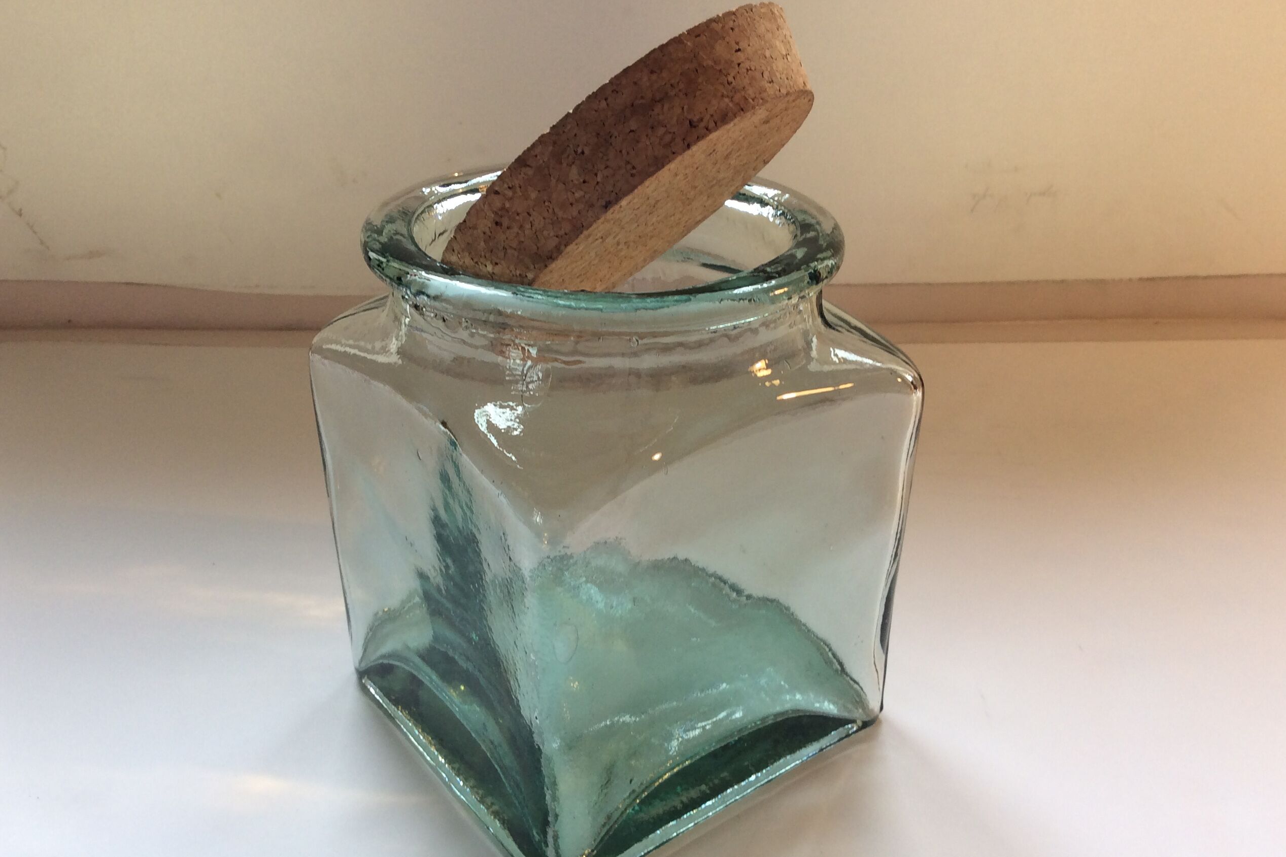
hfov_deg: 55.8
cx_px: 633
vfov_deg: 38.8
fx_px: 1214
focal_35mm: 34
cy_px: 483
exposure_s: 1/50
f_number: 2.4
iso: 32
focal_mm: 3.3
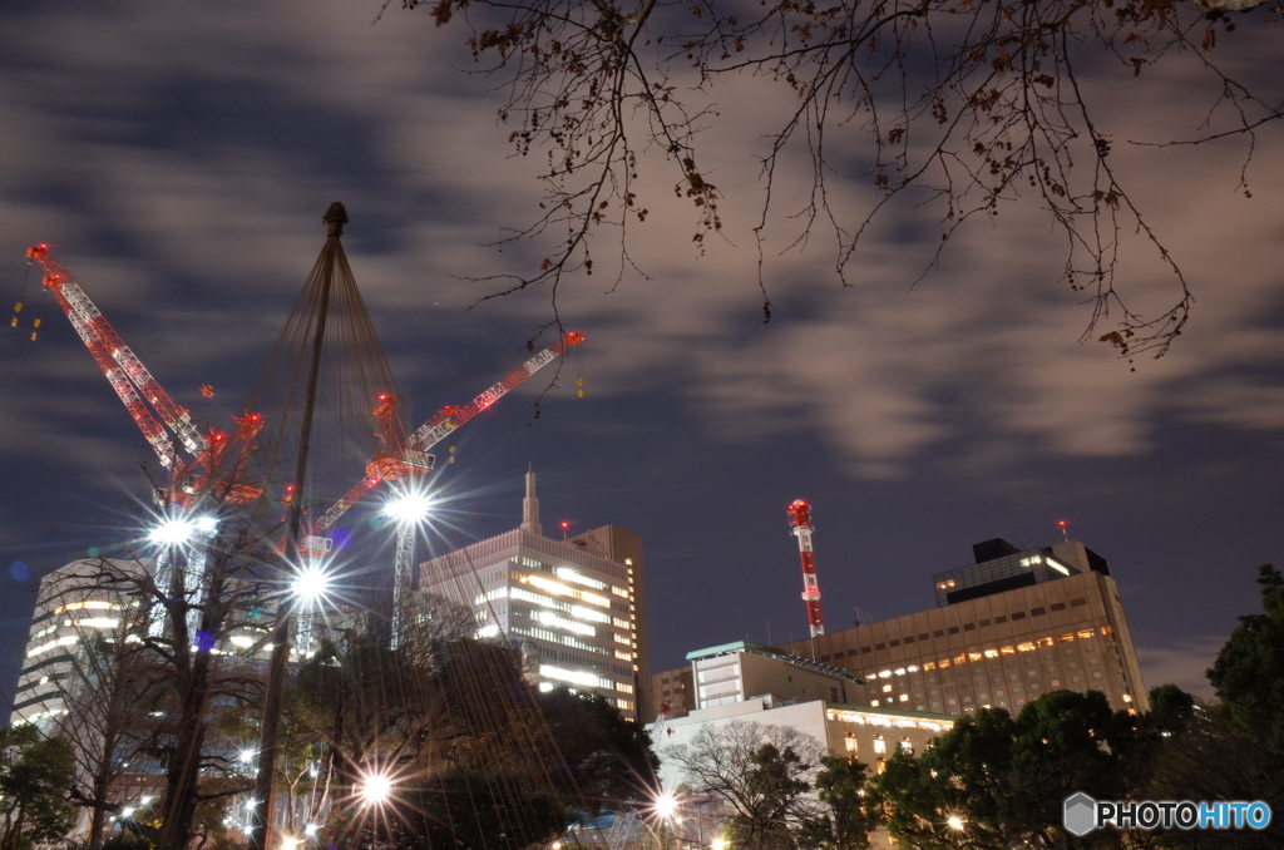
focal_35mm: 28
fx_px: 996
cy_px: 425
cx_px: 642
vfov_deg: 46.2
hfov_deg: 65.6
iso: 400
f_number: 16
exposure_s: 30
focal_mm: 18.3
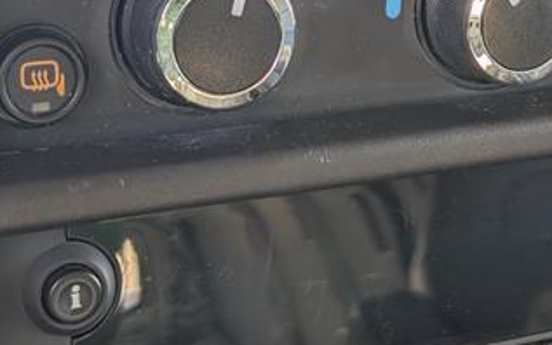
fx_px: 1579
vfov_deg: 12.4
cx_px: 428
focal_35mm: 105
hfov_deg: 19.7
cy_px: 37
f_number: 1.68
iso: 116
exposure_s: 1/345
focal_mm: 6.9
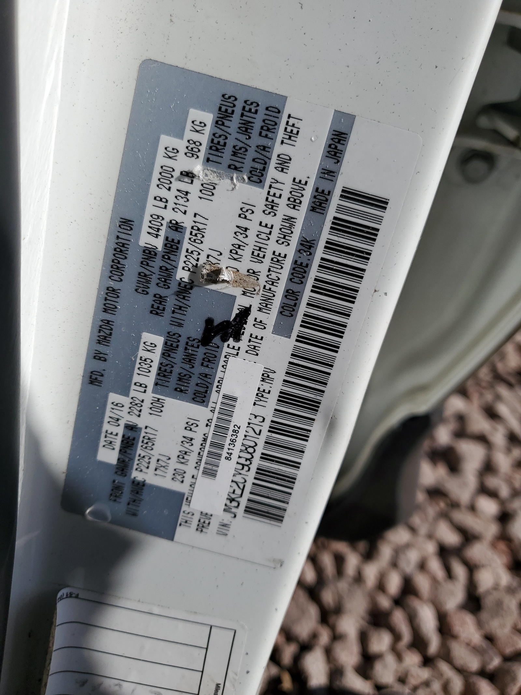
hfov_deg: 53.1
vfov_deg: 67.3
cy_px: 348
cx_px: 260
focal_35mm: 26
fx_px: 522
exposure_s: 1/10000
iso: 50
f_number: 1.5
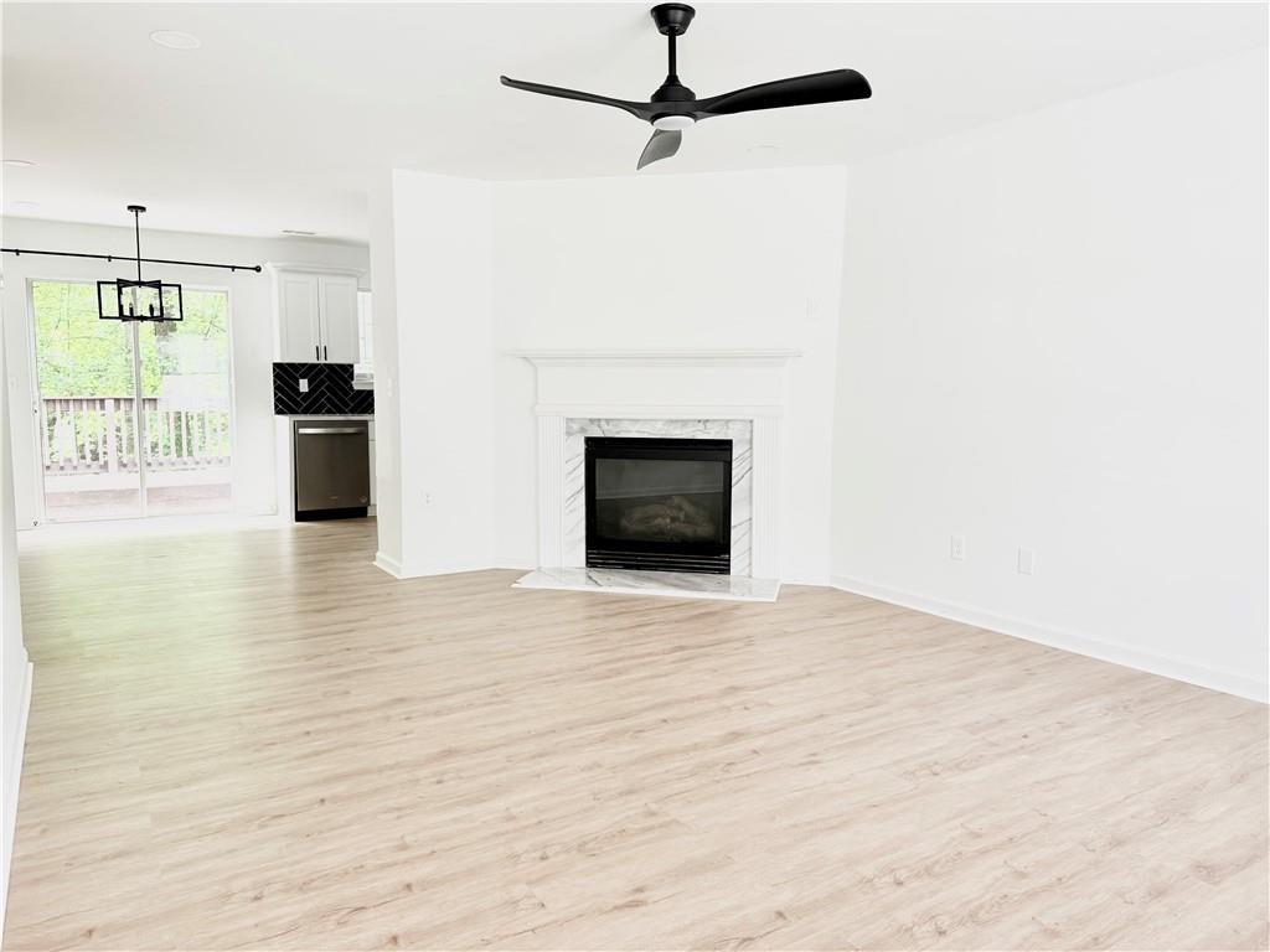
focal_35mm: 24
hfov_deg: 71.6
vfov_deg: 56.8
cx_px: 635
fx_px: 881
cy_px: 476
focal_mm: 6.76
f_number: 1.78
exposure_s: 1/121
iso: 125
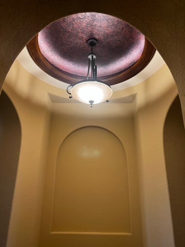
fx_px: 185
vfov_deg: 67.3
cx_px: 92
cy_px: 124
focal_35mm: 26
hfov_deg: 53.1
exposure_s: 1/60
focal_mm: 5.7
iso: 200
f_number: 1.5
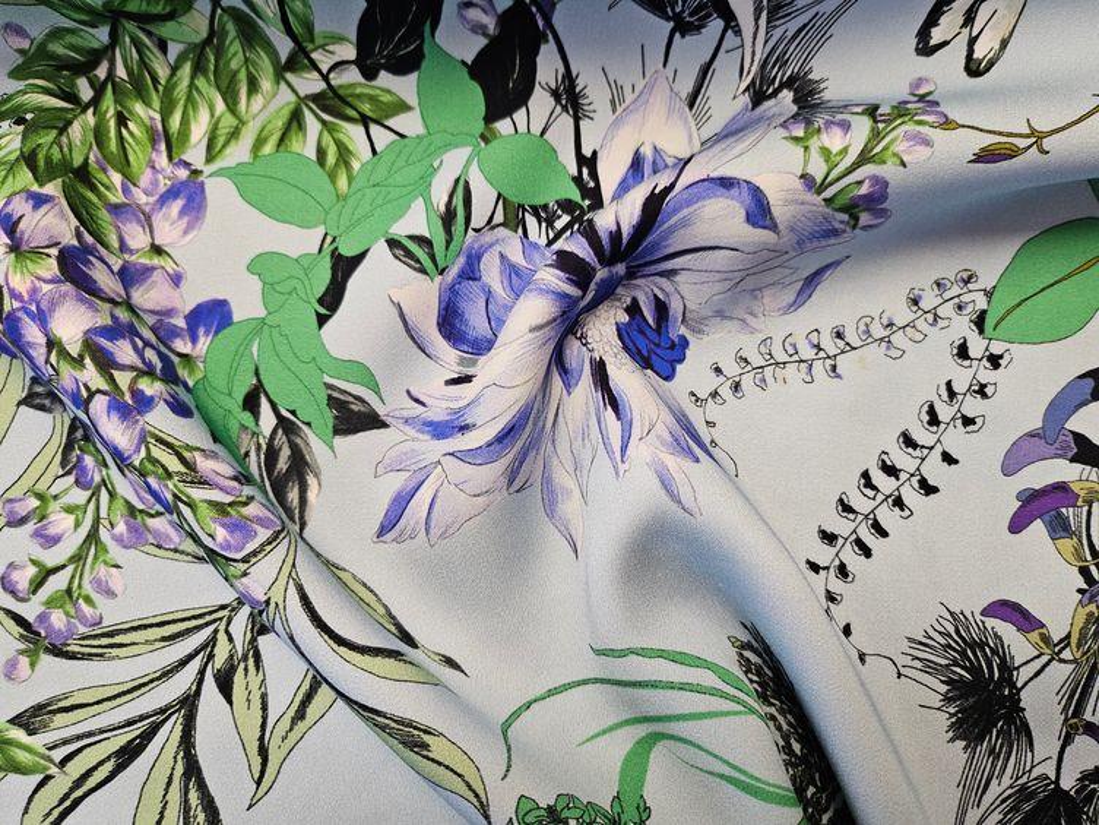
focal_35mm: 24
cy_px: 412
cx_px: 550
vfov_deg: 56.8
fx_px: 762
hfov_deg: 71.6
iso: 160
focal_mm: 5
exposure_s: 1/100
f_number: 1.8
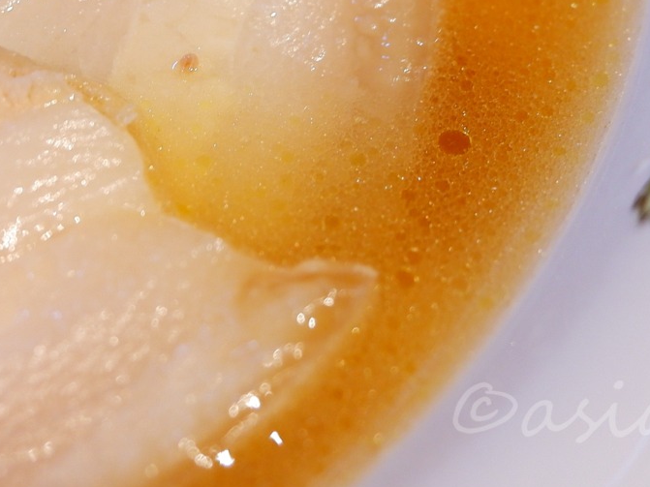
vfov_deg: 11.9
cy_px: -130
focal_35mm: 121
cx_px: 179
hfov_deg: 16.2
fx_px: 2272
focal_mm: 22.8
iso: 320
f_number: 4.2
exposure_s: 1/50
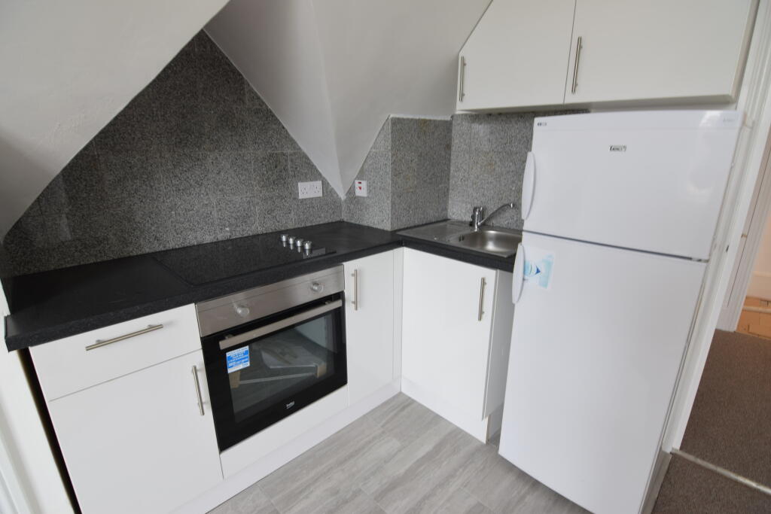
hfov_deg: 92.4
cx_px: 386
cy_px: 257
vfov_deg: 69.7
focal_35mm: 17
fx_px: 369
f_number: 4.5
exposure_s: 1/10
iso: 100
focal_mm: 11.5
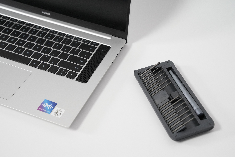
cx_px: 118
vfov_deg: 21.9
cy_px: 78
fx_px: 405
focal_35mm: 62
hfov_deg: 32.4
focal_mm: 62
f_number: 7.1
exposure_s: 1/80
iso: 2500
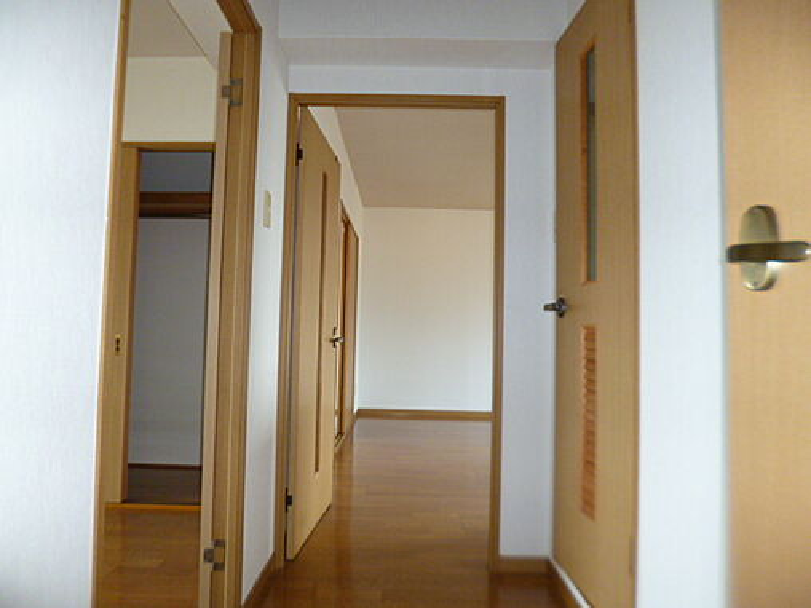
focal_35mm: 24
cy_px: 304
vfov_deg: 56.8
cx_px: 406
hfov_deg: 71.6
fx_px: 562
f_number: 2.5
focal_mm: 4.3
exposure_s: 1/60
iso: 250
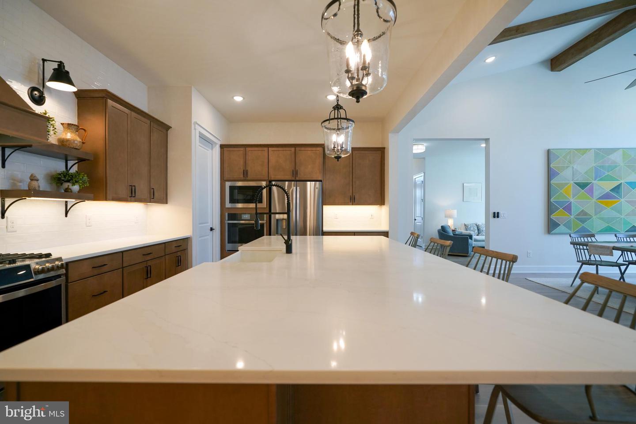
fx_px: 283
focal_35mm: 16
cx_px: 318
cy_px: 212
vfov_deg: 73.7
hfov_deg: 96.7
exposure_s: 1/160
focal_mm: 16
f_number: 4
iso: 500
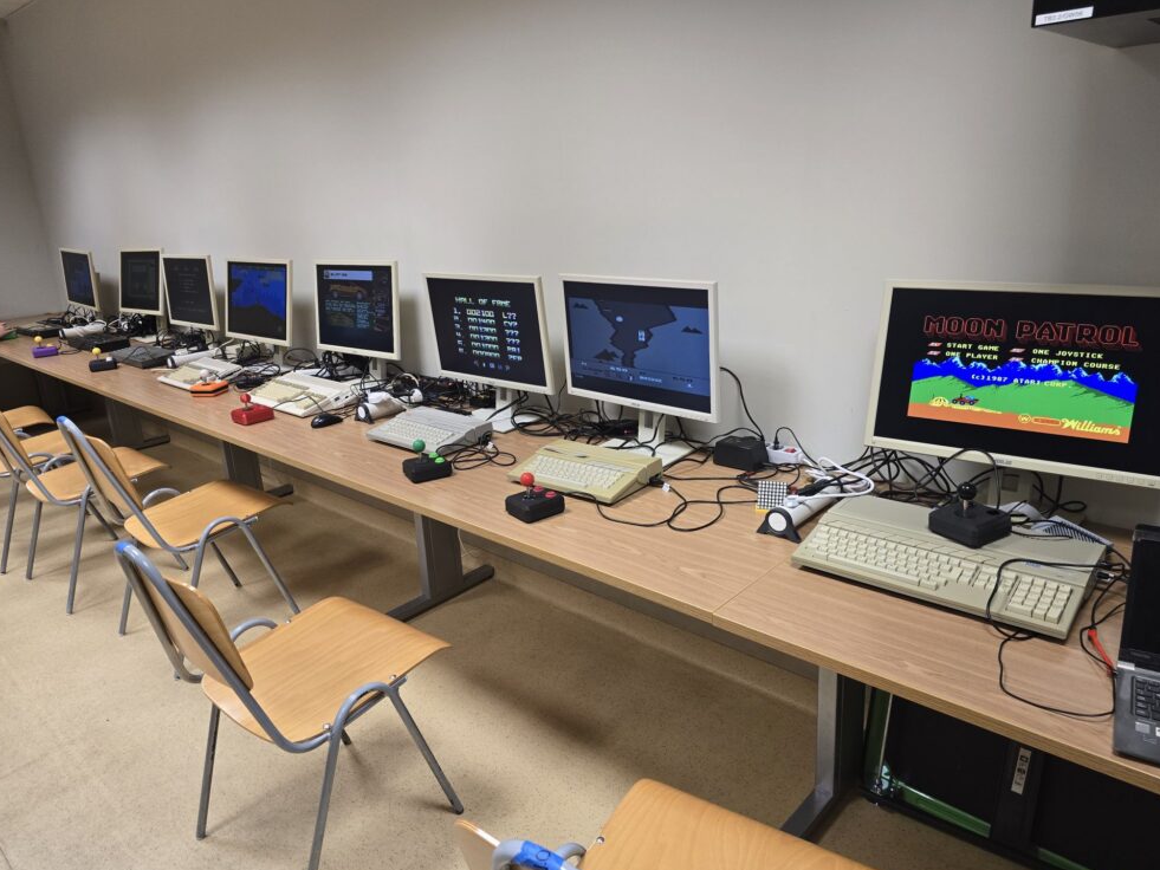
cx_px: 577
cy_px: 434
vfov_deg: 56.8
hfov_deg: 71.6
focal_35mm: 24
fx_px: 804
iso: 200
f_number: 1.7
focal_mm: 6.3
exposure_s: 1/100
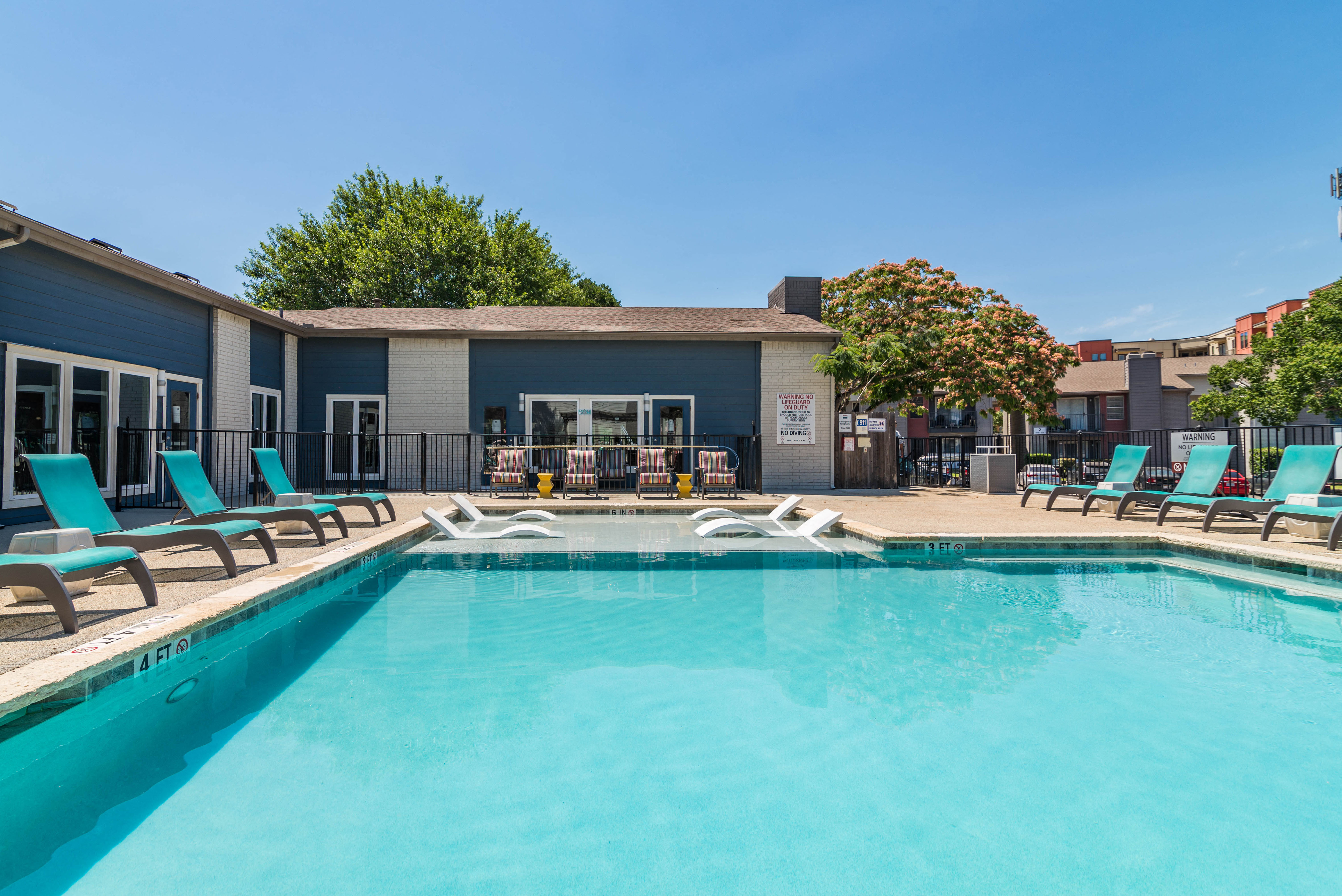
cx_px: 671
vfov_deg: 73.8
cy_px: 448
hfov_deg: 96.7
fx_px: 597
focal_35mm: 16
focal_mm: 16
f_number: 5.6
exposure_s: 1/500
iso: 100
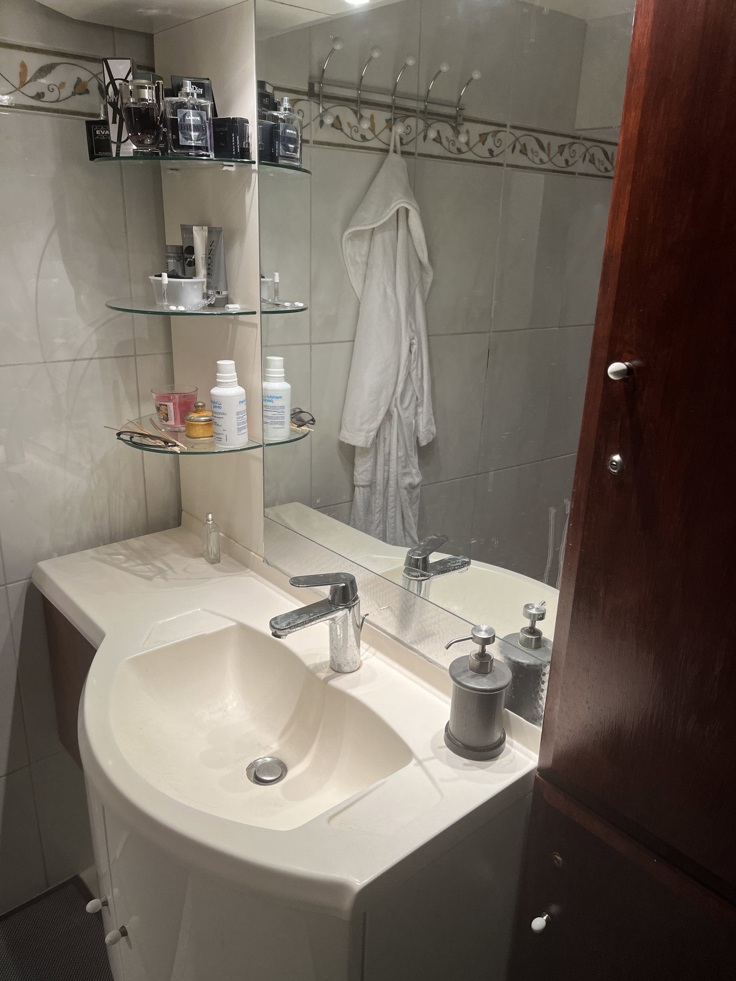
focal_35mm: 26
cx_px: 368
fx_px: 737
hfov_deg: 53.1
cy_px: 490
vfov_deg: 67.3
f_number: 1.6
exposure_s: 1/100
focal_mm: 5.1
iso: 80
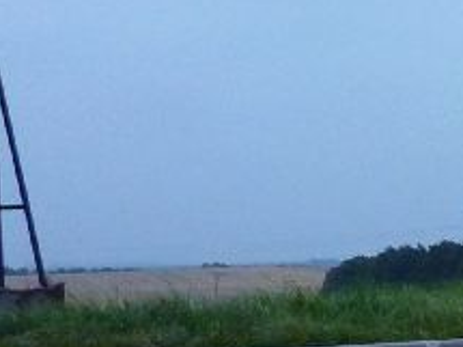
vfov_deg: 12.3
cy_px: 369
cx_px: 892
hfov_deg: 14.2
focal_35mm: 119
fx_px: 1591
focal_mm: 4.1
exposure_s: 1/30
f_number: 3.3
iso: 400
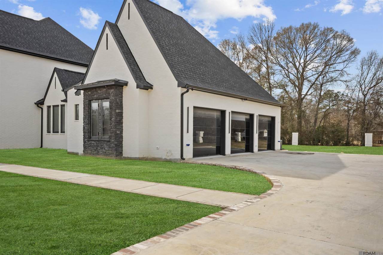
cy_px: 128
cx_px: 192
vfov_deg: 43.6
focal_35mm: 30
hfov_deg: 61.9
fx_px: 319
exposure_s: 1/800
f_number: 8
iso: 400
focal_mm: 20
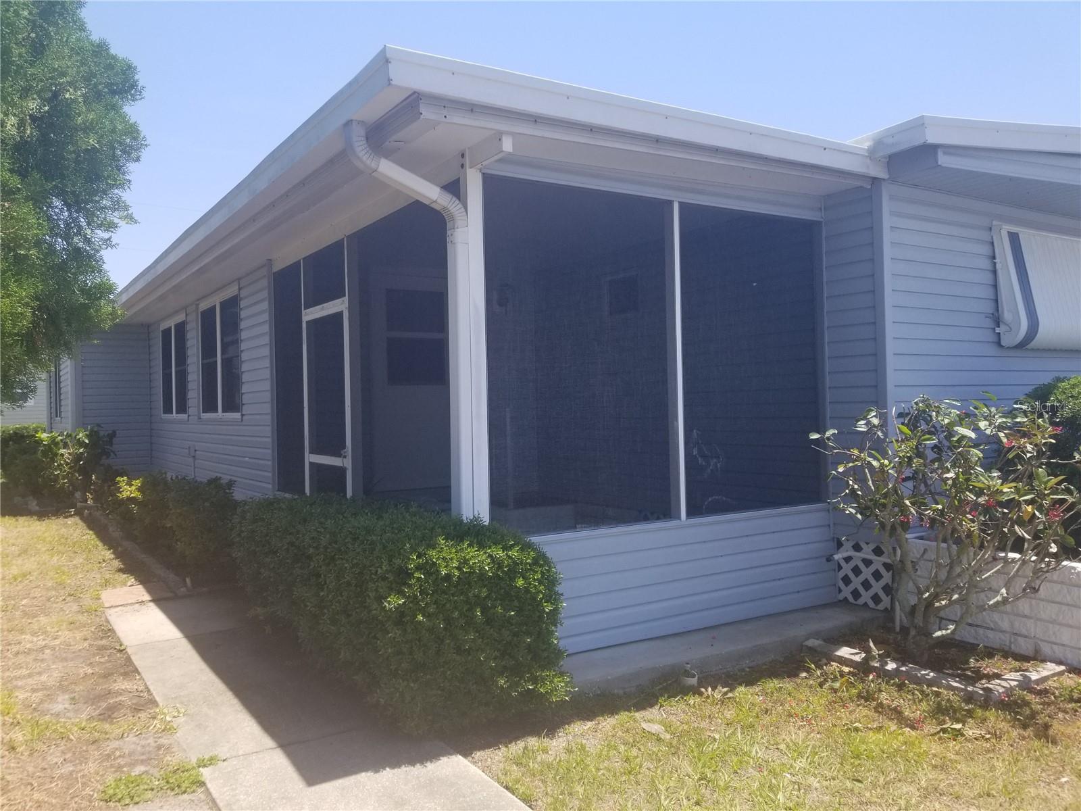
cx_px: 540
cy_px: 406
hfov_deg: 67.3
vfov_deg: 53.1
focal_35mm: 26
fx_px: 812
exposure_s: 1/1360
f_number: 1.7
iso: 50
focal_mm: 4.25
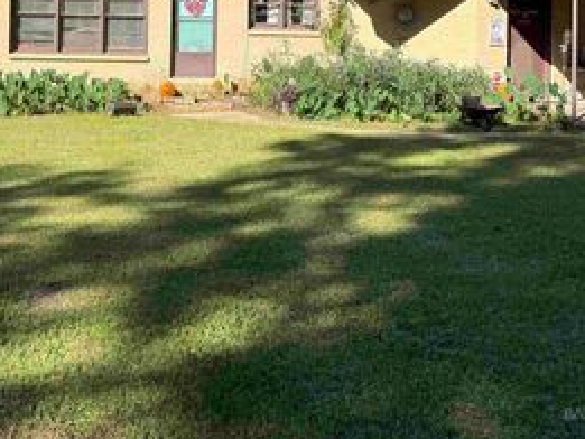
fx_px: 778
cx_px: 148
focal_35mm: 46
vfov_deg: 30.0
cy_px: 30
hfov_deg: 40.1
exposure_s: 1/2000
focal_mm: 6.76
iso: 80
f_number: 1.78
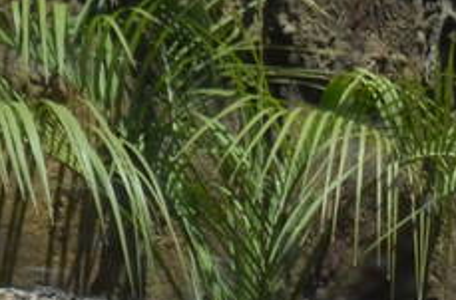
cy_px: 620
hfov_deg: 3.7
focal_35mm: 546
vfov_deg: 2.5
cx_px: 1352
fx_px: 6892
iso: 110
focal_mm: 52
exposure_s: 1/250
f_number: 8
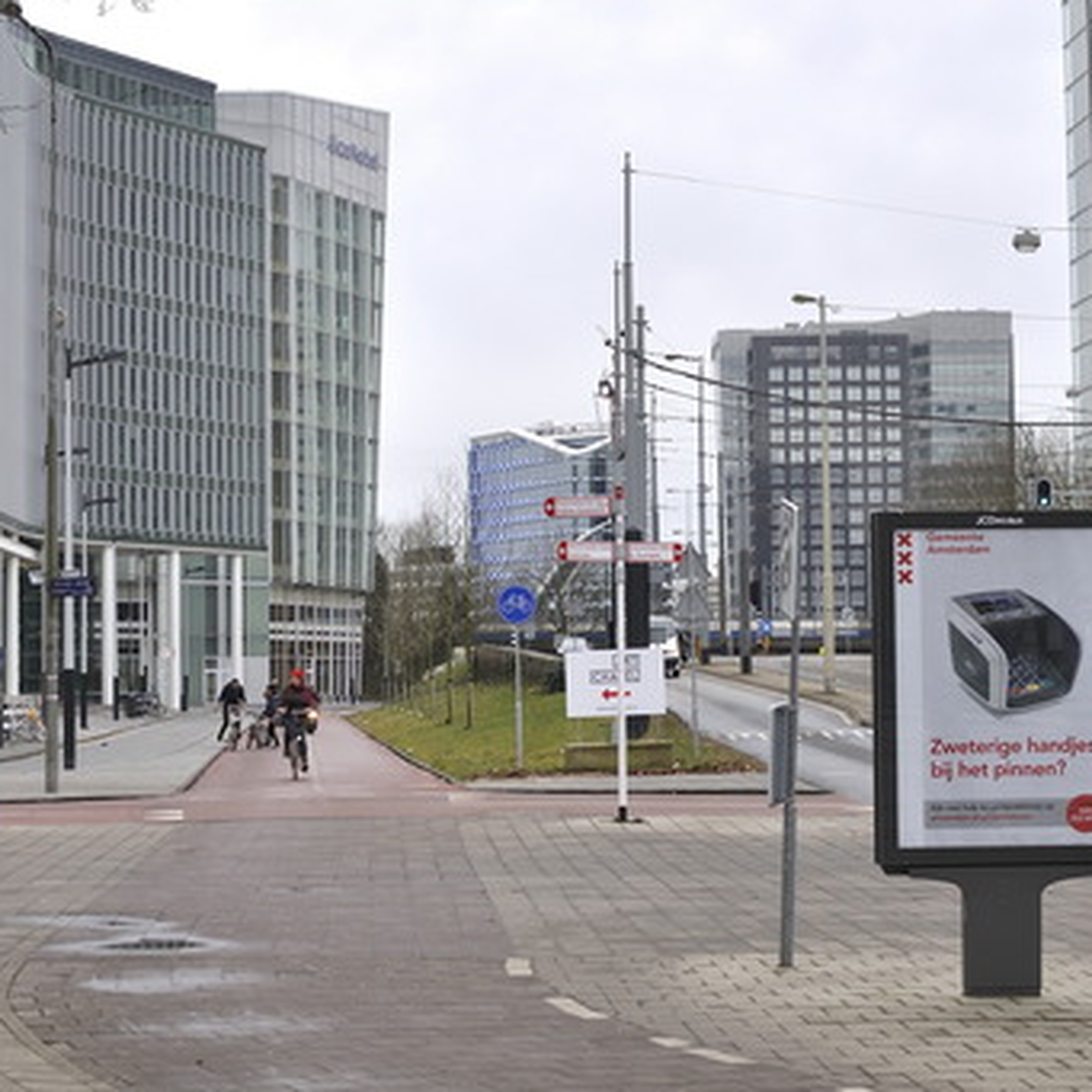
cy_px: 530
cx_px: 327
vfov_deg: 21.7
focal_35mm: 80
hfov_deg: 21.6
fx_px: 2847
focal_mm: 35
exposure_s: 1/200
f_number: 5.6
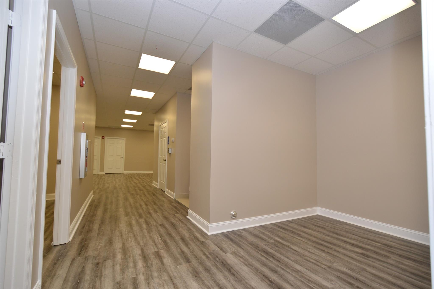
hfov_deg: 100.4
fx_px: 181
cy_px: 144
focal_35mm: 15
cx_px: 217
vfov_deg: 77.2
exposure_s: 1/80
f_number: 4.5
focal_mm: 10
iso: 400
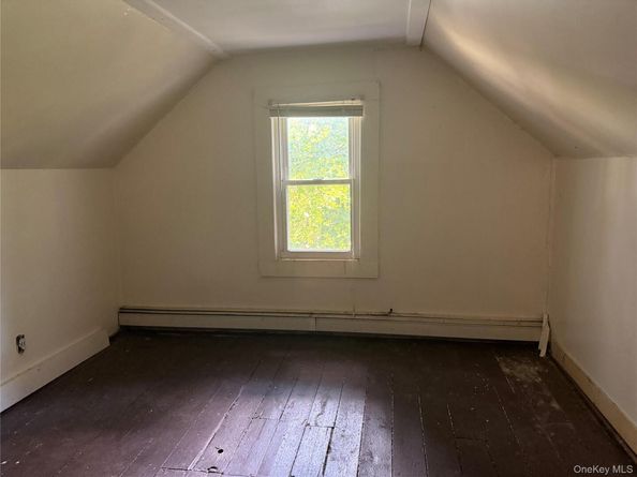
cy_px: 238
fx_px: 441
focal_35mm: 24
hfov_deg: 71.6
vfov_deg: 56.8
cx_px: 318
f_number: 1.78
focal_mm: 6.76
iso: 1000
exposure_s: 1/40
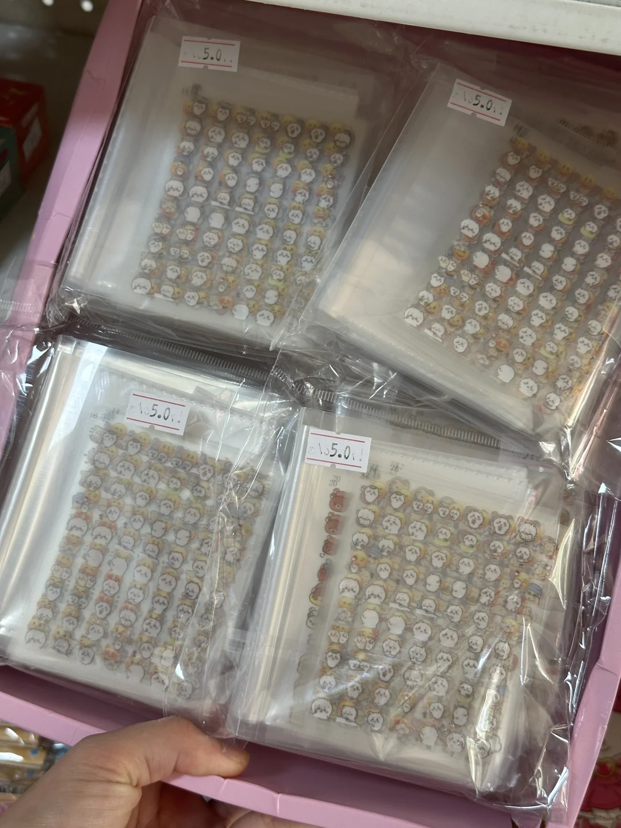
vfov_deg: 39.7
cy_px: 414
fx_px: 1148
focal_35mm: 48
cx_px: 310
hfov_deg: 30.3
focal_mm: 6.86
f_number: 1.78
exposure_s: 1/60
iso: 100
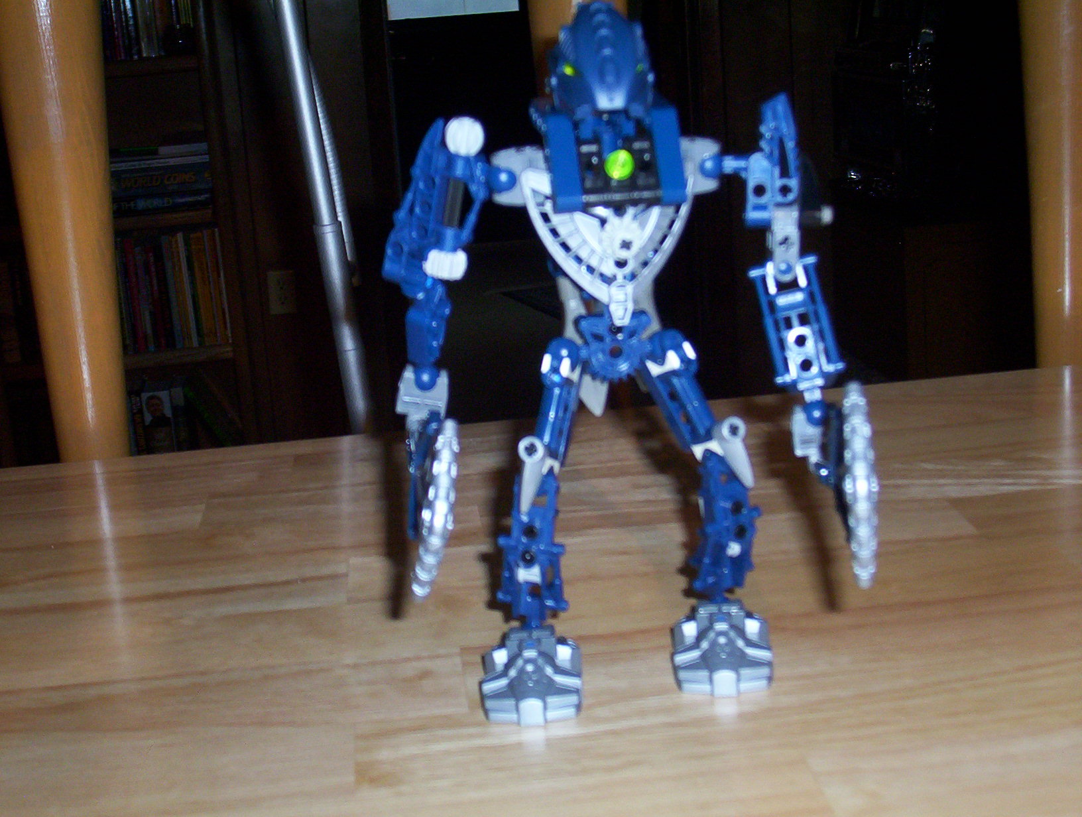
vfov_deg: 22.3
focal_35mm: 66
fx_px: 2068
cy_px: 408
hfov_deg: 29.3
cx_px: 541
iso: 140
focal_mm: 8.74
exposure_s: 1/80.5
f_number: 3.26
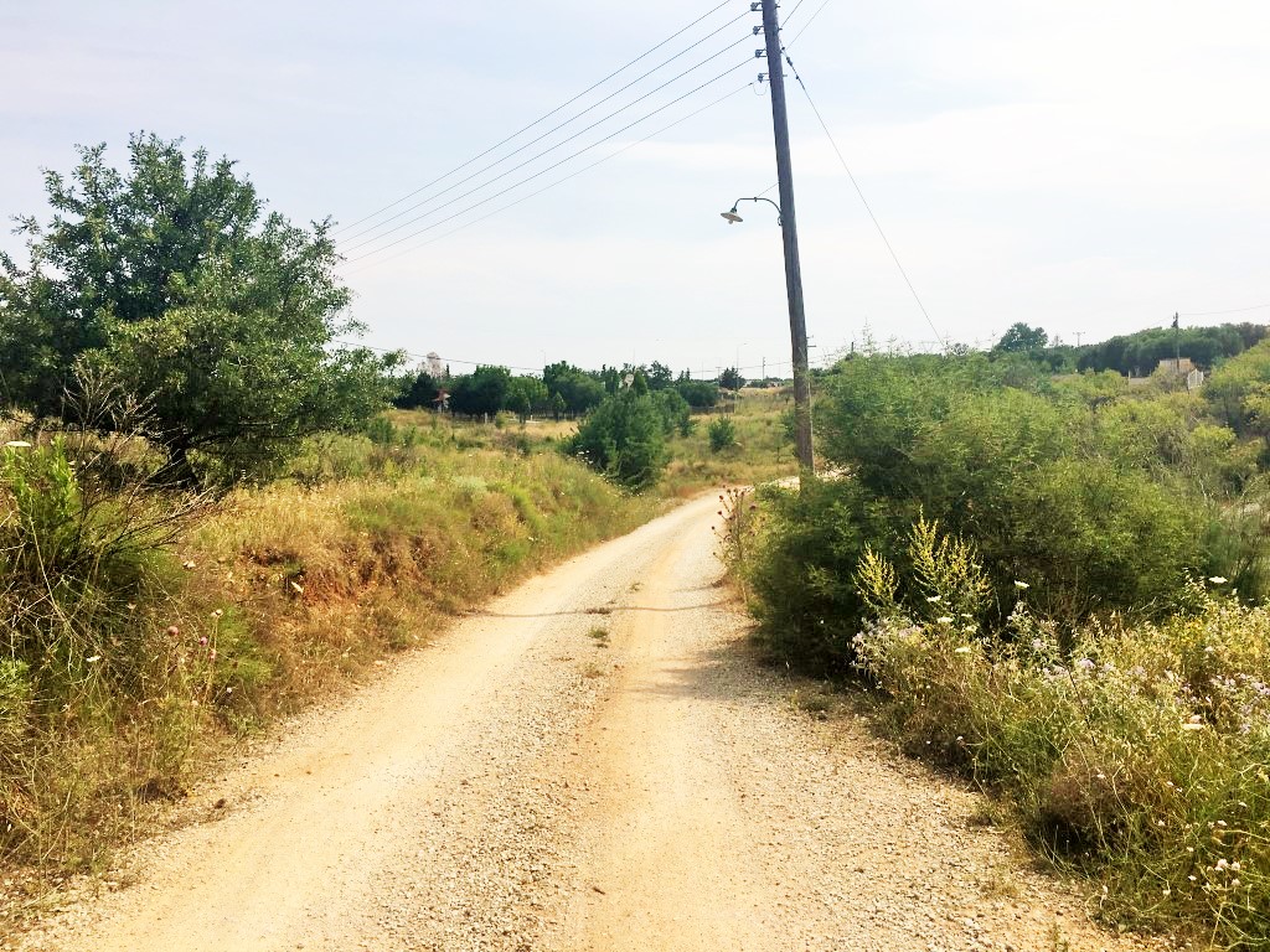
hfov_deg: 61.7
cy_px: 476
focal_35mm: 29
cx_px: 635
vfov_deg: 48.2
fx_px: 1064
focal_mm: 4.15
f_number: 2.2
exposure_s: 1/3344
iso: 25
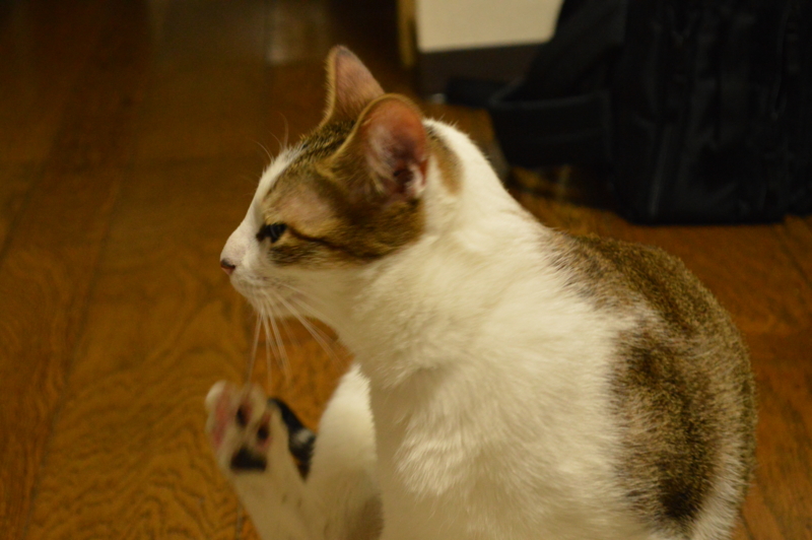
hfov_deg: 24.6
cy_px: 270
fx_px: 1859
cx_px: 406
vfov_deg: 16.5
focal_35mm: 82
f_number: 6.3
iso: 3200
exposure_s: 1/40
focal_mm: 55
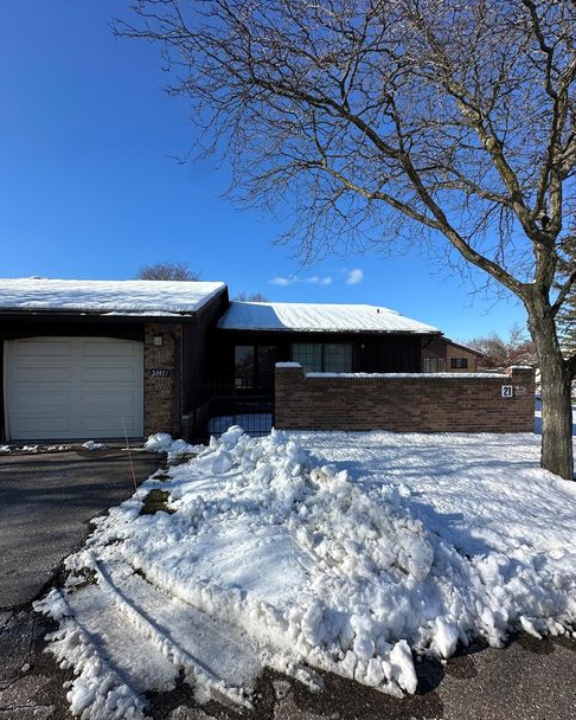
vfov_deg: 96.8
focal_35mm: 15
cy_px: 372
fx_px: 320
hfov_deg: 84.0
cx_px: 281
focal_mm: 2.22
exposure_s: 1/2353
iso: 50
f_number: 2.2
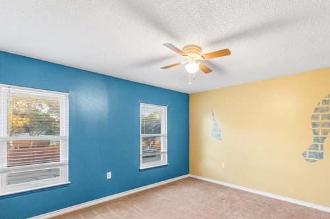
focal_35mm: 19
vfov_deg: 63.5
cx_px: 195
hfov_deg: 86.1
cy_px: 138
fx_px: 174
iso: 4000
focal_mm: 15
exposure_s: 1/80
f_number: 4
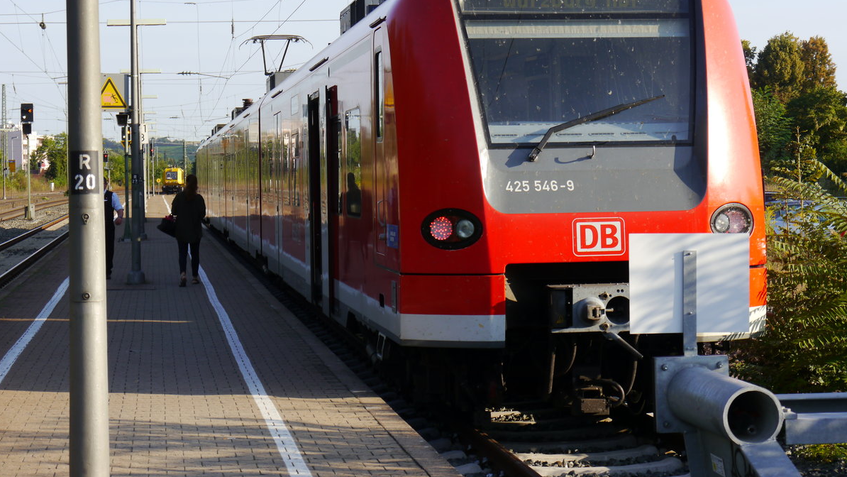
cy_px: 163
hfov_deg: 26.2
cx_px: 422
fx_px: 1819
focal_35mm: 81
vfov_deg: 14.9
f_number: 7.1
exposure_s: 1/200
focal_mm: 37
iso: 160
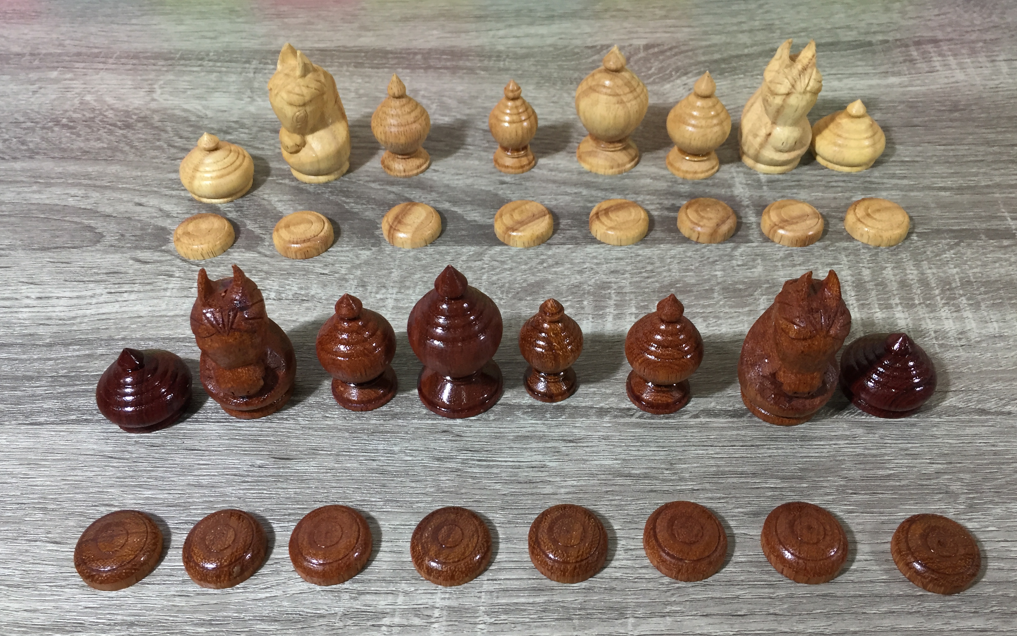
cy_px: 298
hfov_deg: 61.2
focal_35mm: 31
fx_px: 859
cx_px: 511
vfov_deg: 40.6
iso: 125
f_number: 2.2
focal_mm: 4.15
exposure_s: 1/33
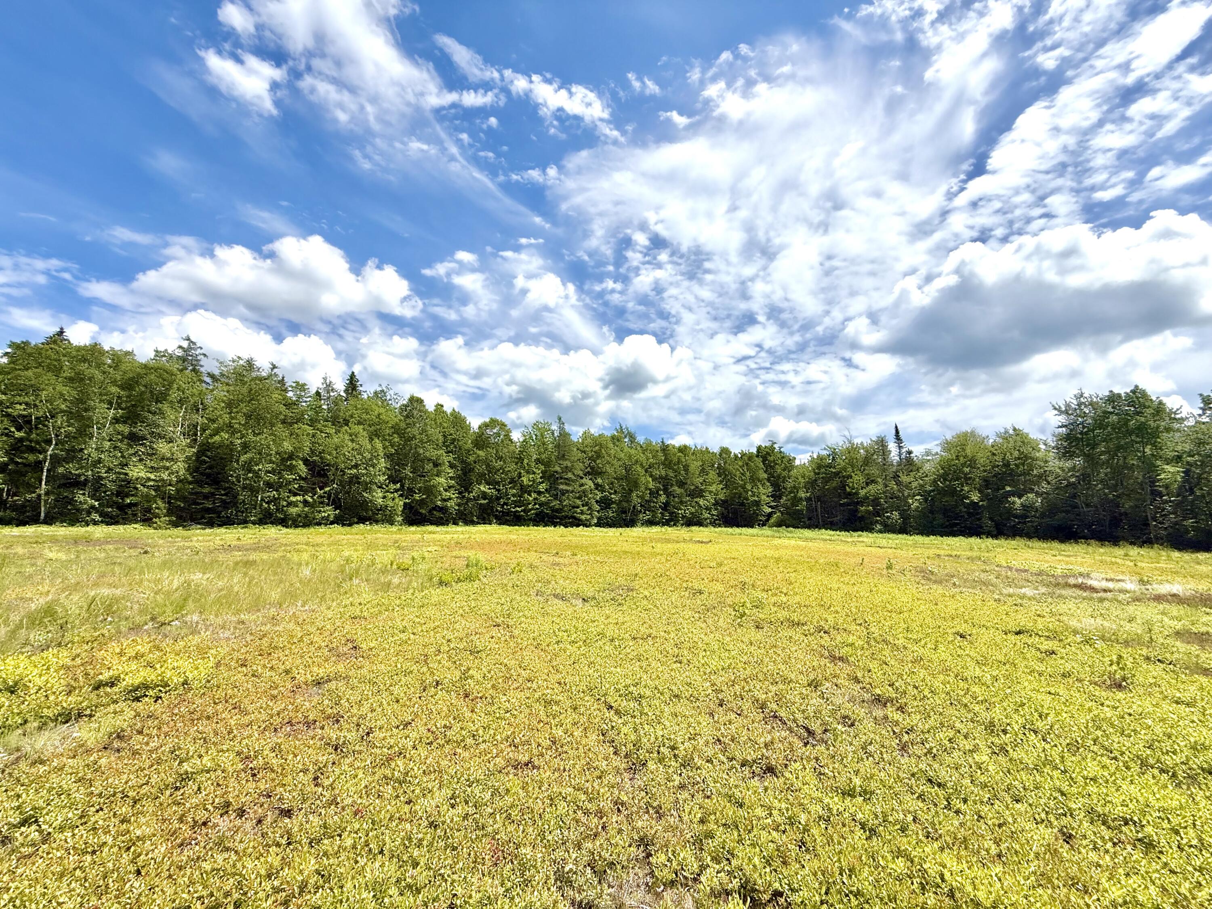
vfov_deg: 85.7
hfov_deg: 102.1
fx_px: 490
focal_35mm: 14
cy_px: 454
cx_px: 606
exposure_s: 1/4149
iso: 50
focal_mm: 2.22
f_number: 2.2
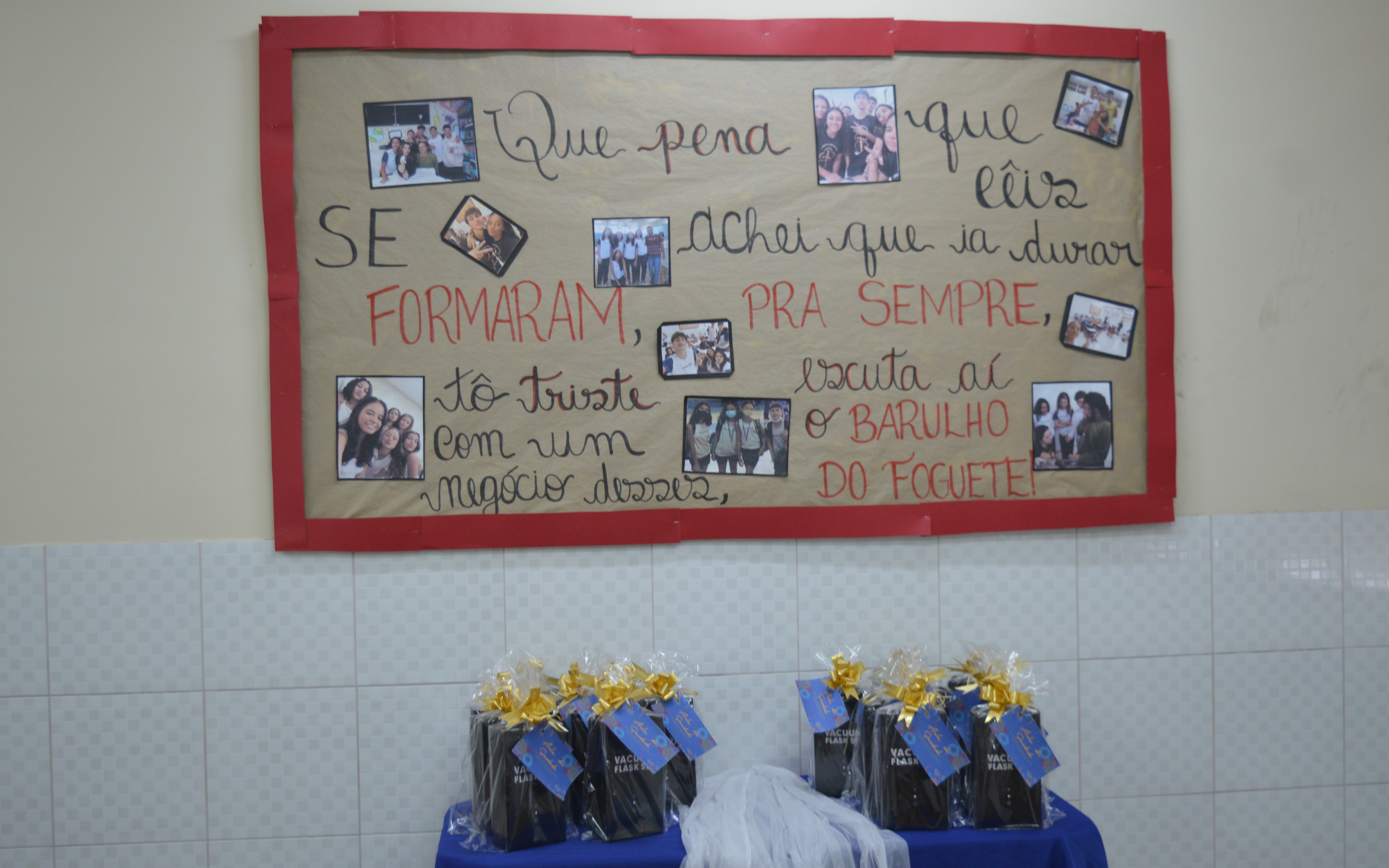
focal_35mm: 43
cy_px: 460
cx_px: 697
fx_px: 1628
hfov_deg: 46.2
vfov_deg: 29.9
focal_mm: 28
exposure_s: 1/60
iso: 500
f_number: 4.2
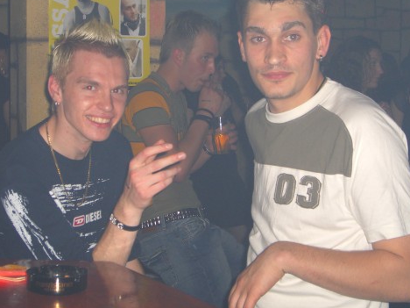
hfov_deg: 26.7
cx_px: 191
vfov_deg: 20.1
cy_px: 113
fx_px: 865
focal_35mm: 73
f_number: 3.6
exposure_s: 1/60
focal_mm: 11.8
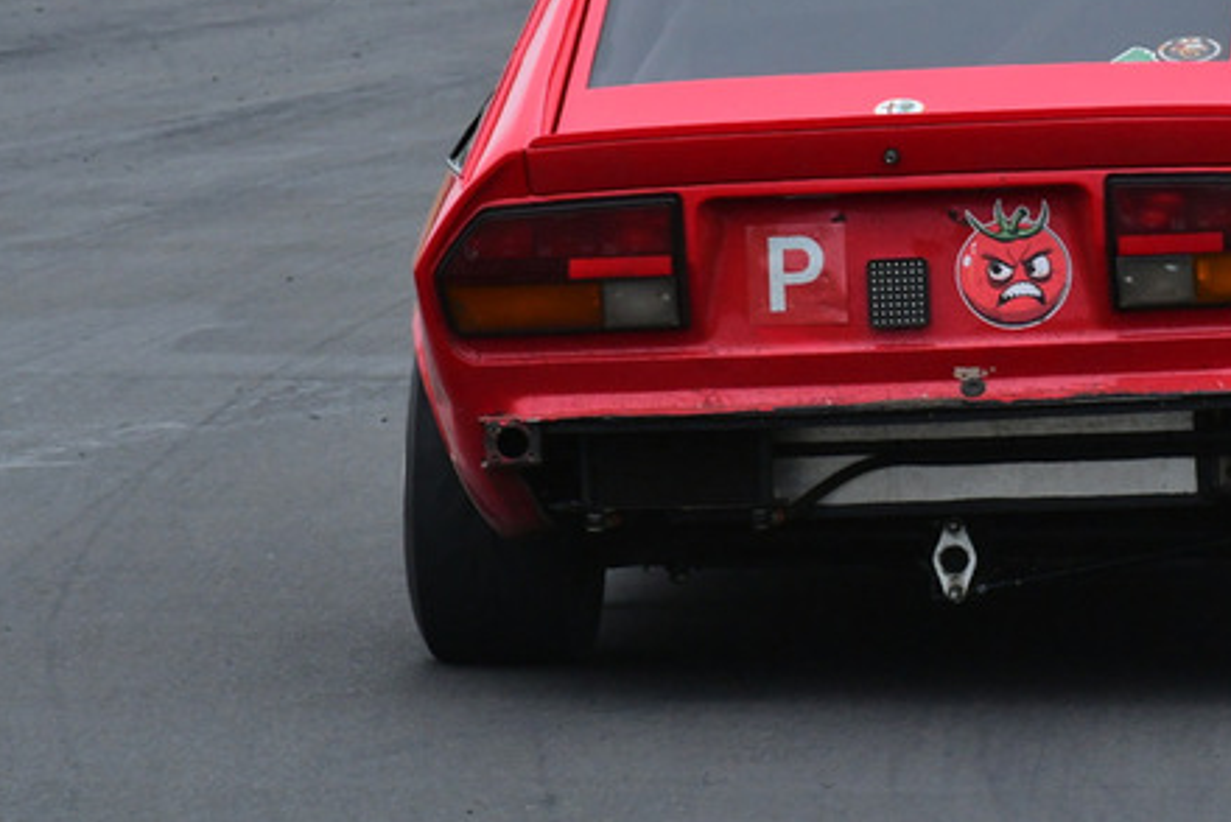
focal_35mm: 1363
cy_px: 81
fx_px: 46636
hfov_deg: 1.5
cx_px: 1018
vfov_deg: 1.0
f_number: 11
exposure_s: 1/640
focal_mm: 500
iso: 1250
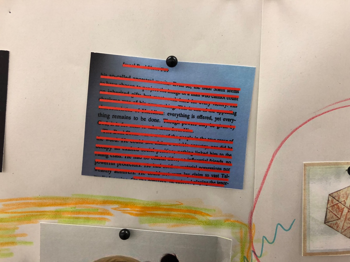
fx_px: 293
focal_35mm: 29
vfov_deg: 48.2
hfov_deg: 61.7
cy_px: 131
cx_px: 175
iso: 40
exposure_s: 1/20
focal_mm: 3.99
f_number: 1.8
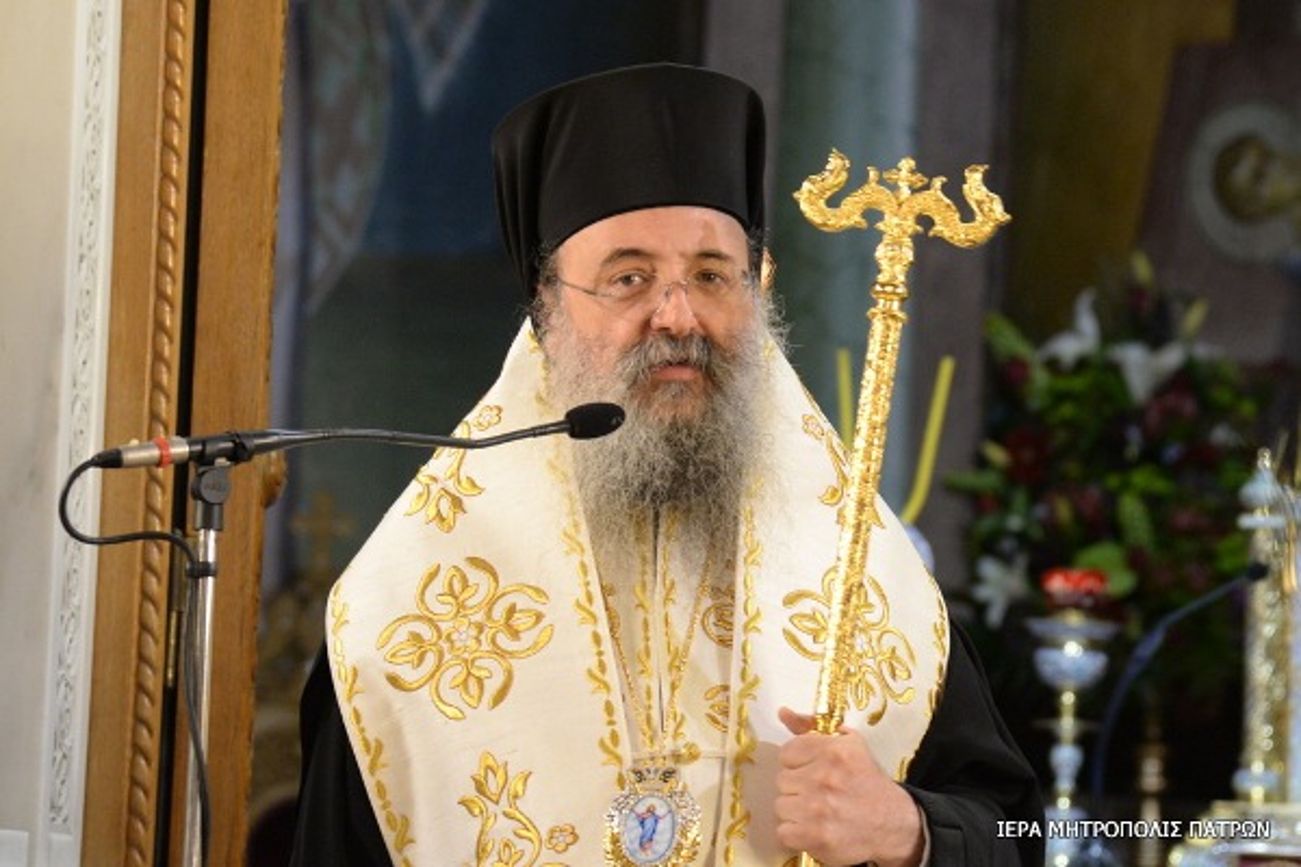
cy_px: 434
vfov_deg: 11.4
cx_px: 650
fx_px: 4336
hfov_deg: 17.1
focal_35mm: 120
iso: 2500
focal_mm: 120
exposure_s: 1/100
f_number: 4.5
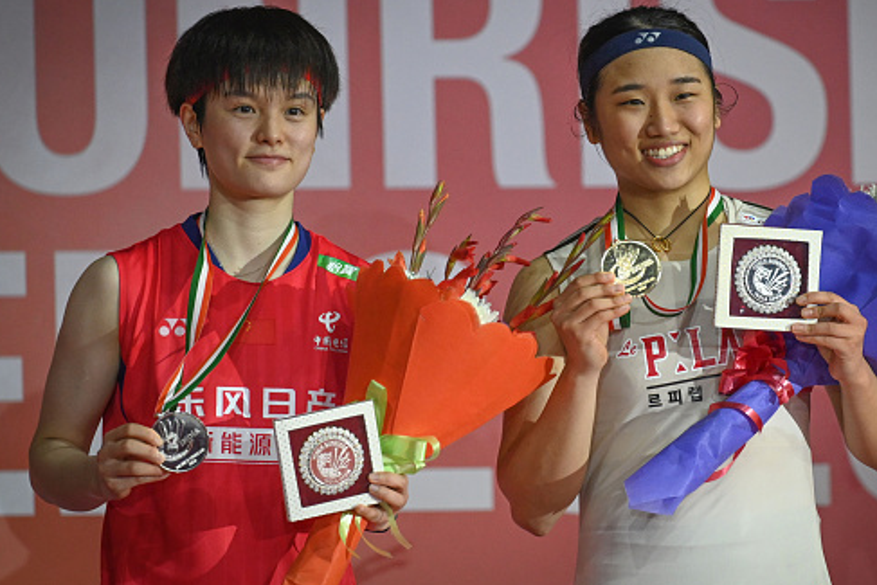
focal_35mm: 244
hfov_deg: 8.4
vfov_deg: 5.6
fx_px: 5946
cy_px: 247
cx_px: 522
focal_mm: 200
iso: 1600
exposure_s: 1/1000
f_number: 2.8
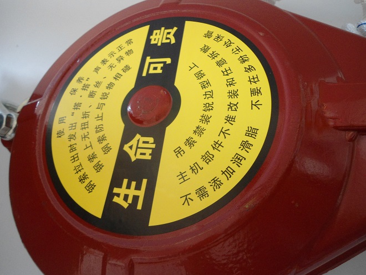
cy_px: 138
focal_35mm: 26
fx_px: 275
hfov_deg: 67.3
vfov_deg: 53.1
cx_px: 183
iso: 200
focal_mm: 4.7
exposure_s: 1/30
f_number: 2.8
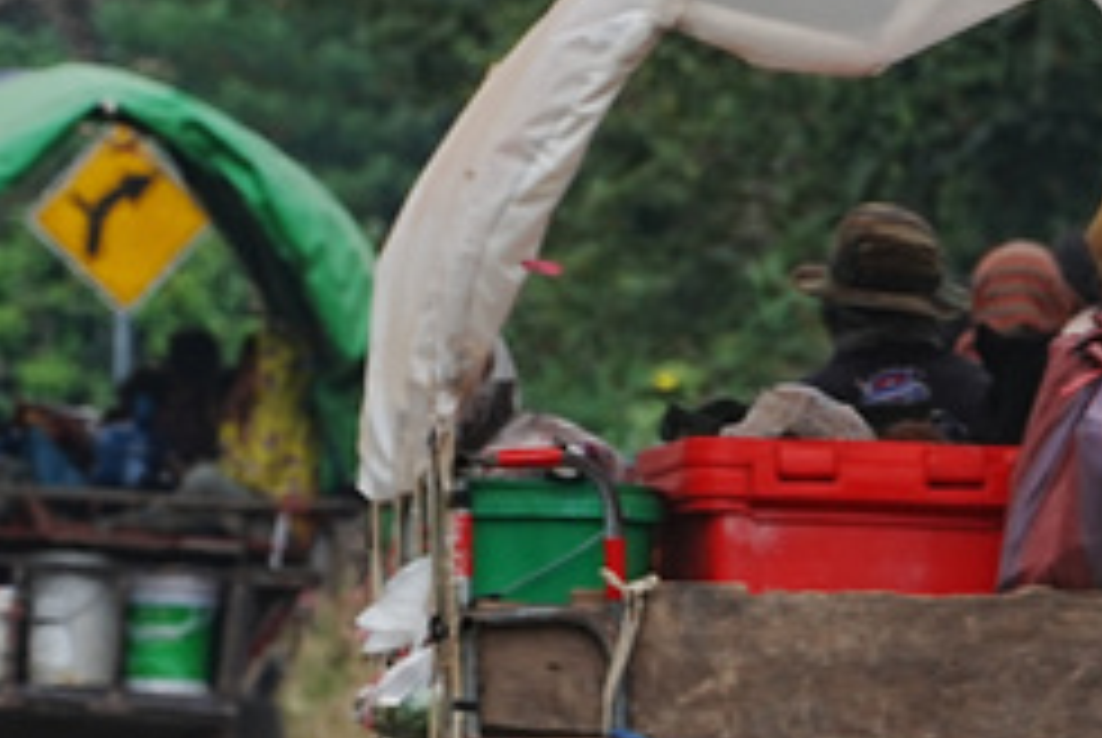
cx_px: 1291
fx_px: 45787
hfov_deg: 1.4
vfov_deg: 0.9
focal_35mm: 1494
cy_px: 754
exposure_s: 1/400
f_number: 16
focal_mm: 358
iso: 400
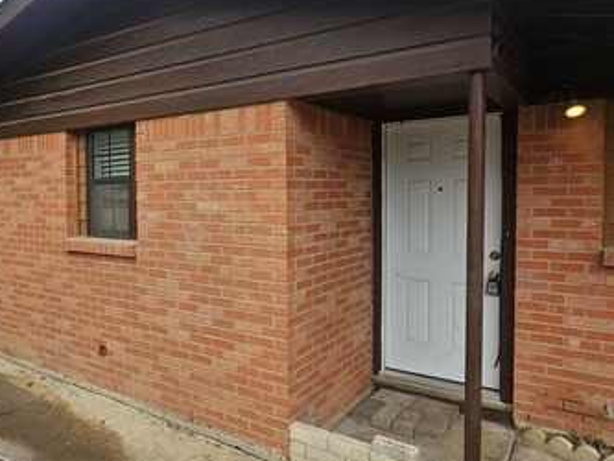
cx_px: 282
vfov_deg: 54.9
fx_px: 444
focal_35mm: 25
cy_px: 223
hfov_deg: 69.3
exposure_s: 1/1571
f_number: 2.2
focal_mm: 2.2
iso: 50
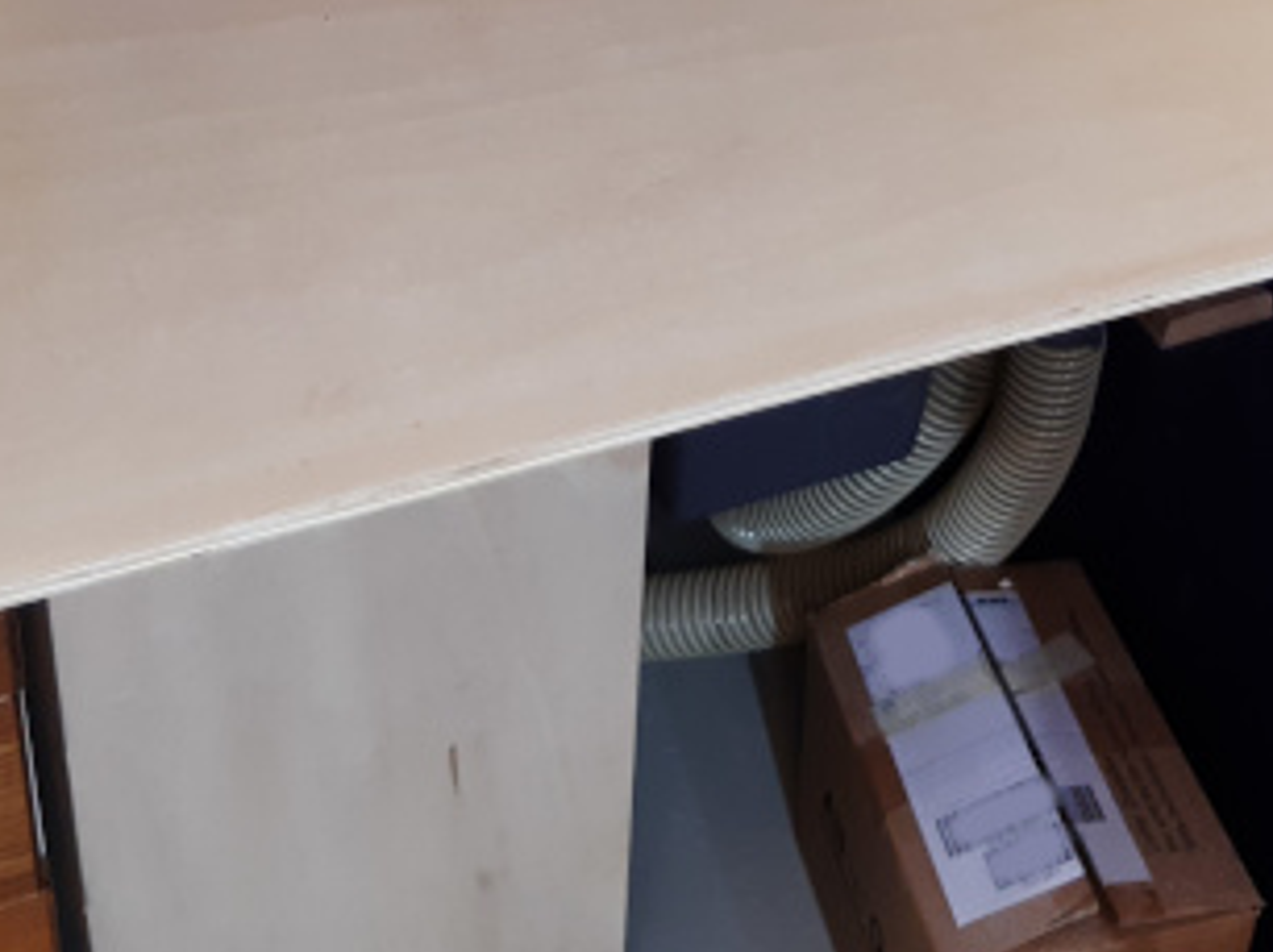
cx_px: 720
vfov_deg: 20.3
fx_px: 2499
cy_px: -162
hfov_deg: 28.6
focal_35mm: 68
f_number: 1.7
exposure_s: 1/50
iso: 64
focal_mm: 3.92
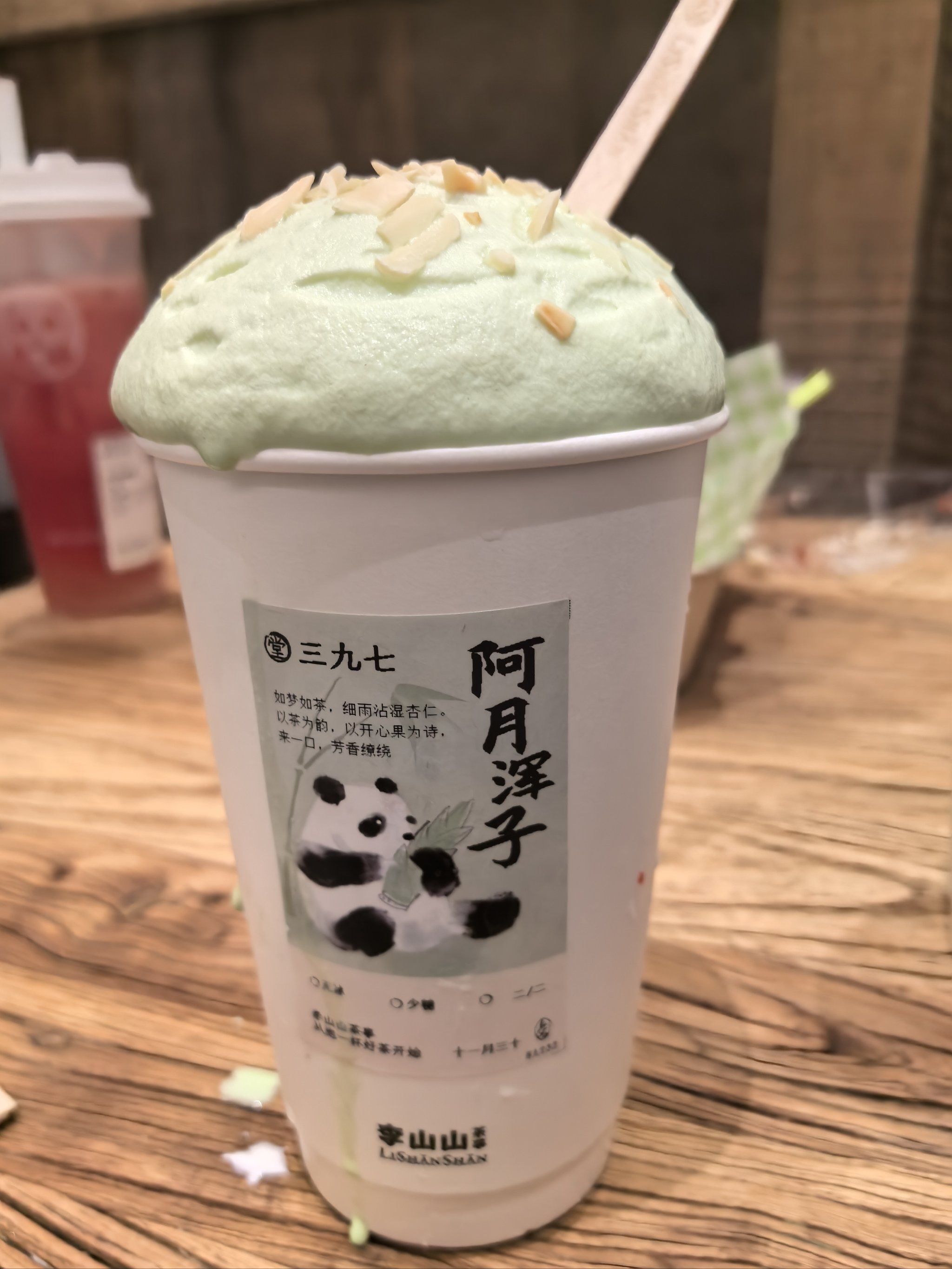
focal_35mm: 27
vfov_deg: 65.3
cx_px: 476
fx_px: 990
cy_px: 634
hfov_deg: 51.4
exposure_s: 1/100
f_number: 2
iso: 125
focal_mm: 5.75
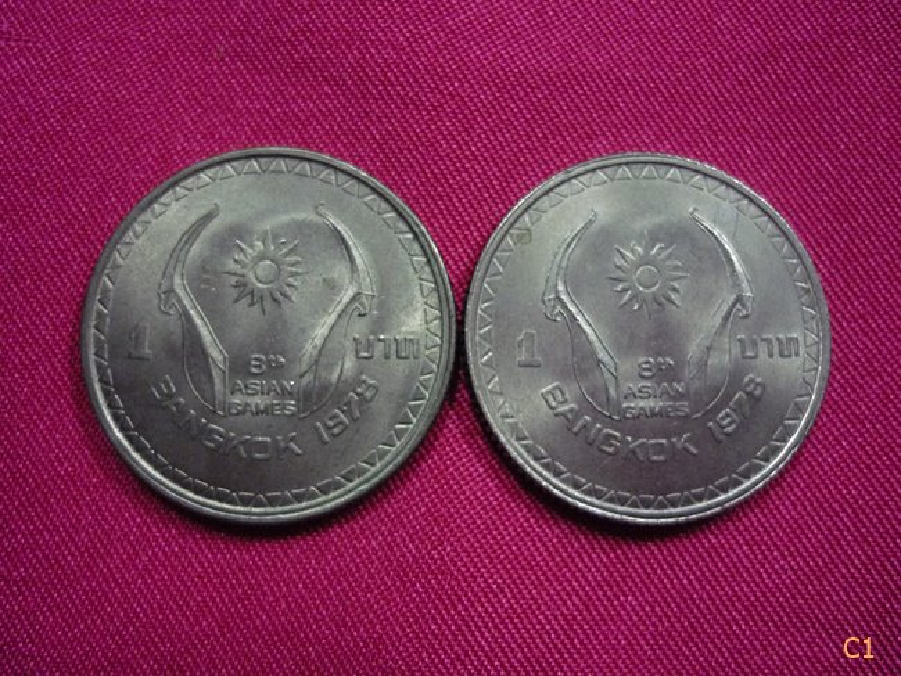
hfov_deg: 55.3
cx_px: 450
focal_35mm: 33
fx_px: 859
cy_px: 338
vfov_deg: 43.0
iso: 400
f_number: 2.8
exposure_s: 1/8
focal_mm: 5.5
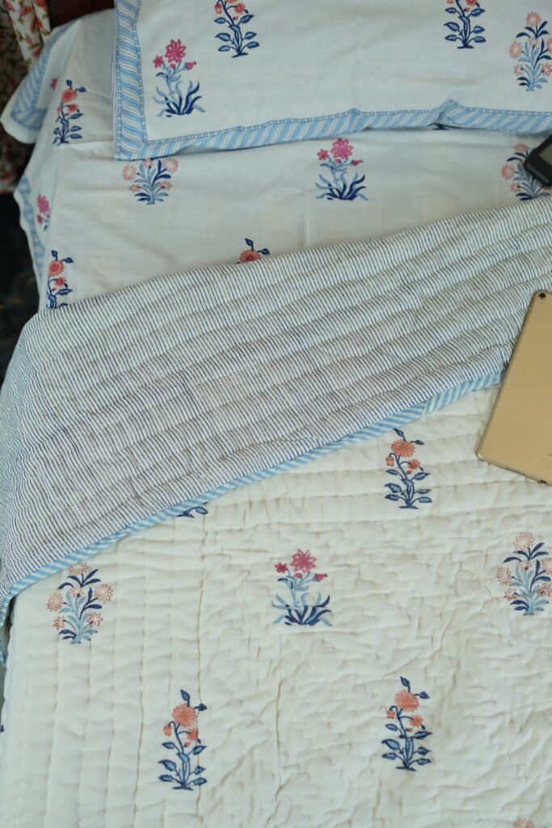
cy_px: 414
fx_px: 1150
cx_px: 276
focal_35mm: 50
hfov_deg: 27.0
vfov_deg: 39.6
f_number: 3.2
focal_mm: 50
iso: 320
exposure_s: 1/100
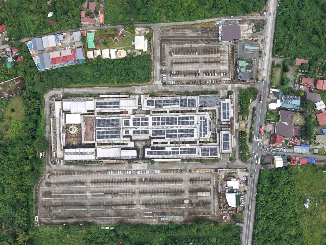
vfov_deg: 51.3
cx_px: 144
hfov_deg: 65.1
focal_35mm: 27
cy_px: 134
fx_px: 254
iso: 150
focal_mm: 8.67
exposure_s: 1/1600
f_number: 1.8
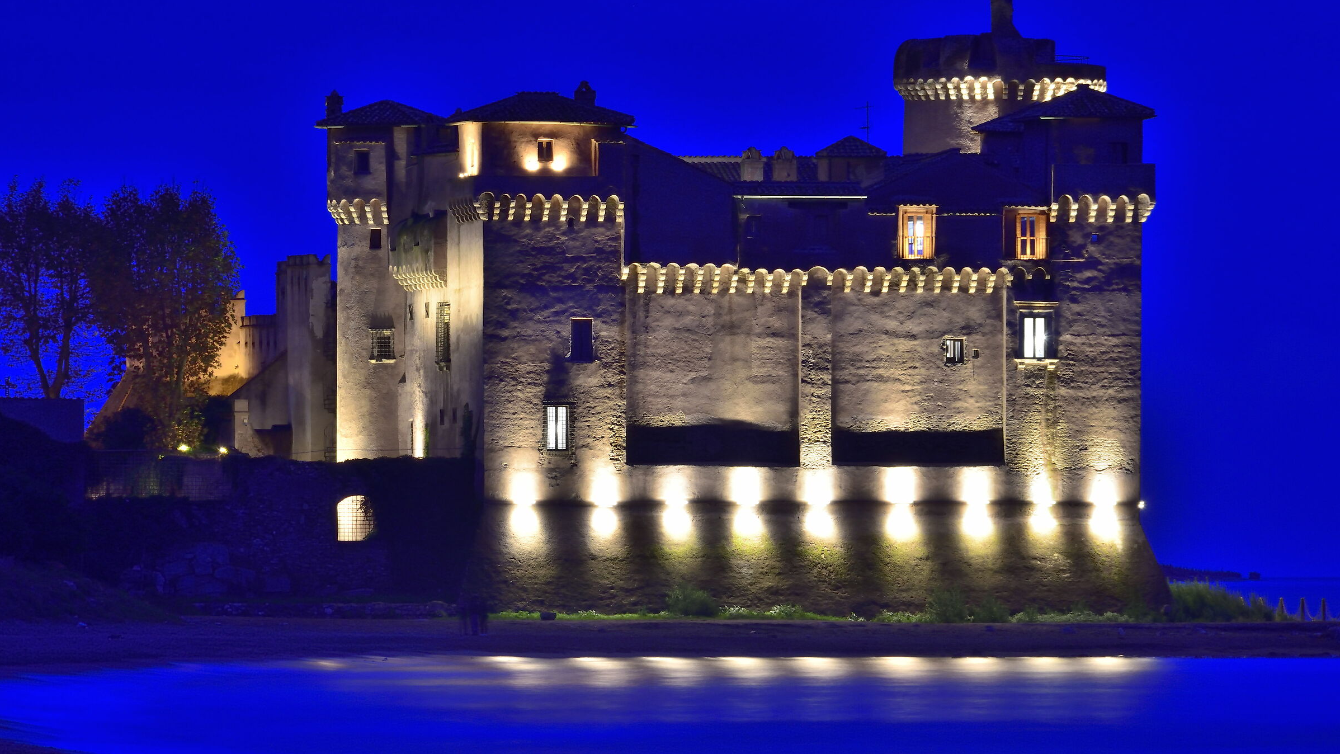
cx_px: 669
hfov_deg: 6.0
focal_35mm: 362
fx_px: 12863
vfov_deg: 3.4
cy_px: 347
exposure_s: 13
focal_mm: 230
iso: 400
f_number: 16
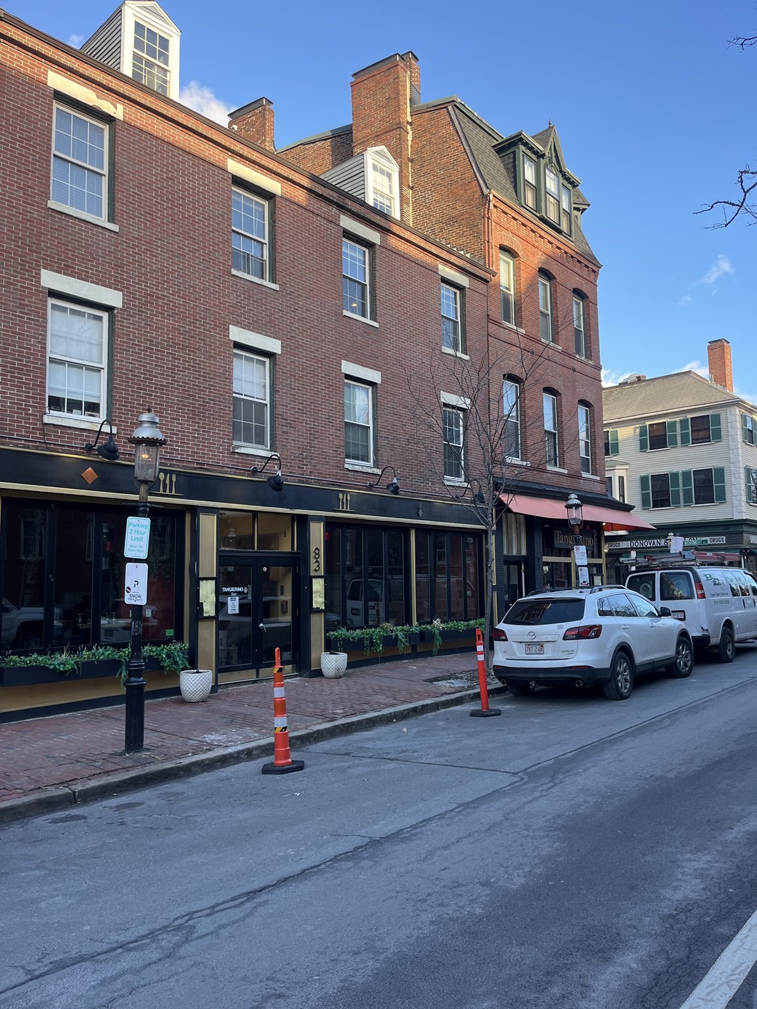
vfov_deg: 67.3
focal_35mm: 26
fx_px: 758
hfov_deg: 53.1
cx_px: 378
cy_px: 504
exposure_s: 1/345
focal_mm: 5.1
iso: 50
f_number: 1.6
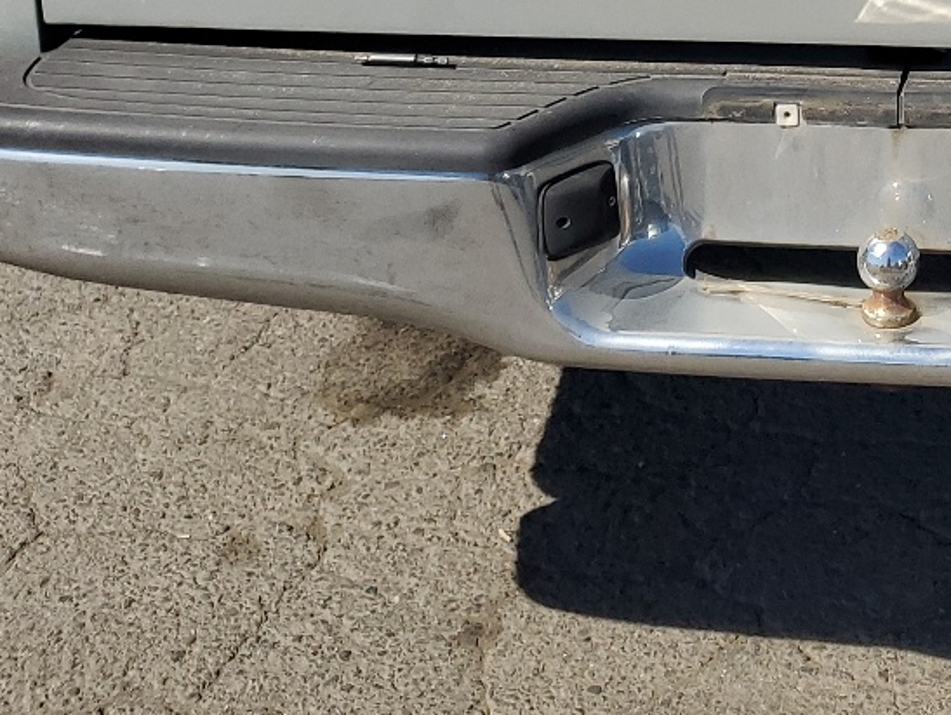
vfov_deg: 18.0
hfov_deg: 24.4
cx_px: 975
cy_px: -251
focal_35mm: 76
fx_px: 2089
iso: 50
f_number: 1.5
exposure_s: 1/5000
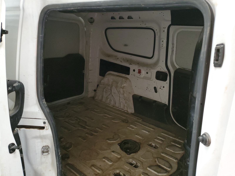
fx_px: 177
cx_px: 118
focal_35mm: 26
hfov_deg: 67.3
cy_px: 88
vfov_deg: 53.1
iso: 318
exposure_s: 1/30
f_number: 1.5
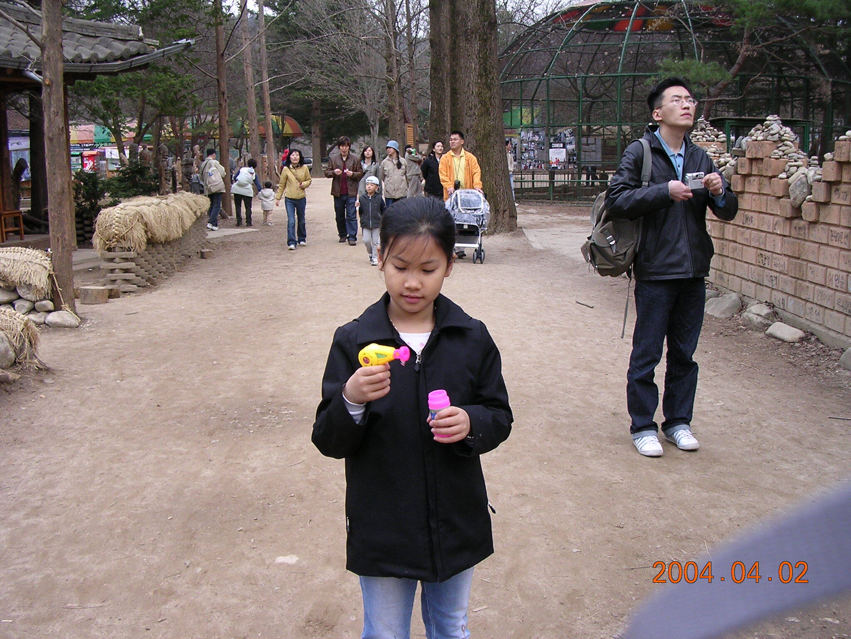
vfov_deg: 37.7
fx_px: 934
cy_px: 320
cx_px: 426
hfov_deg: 49.0
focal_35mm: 38
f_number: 2.8
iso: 100
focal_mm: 5.8
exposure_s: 1/147
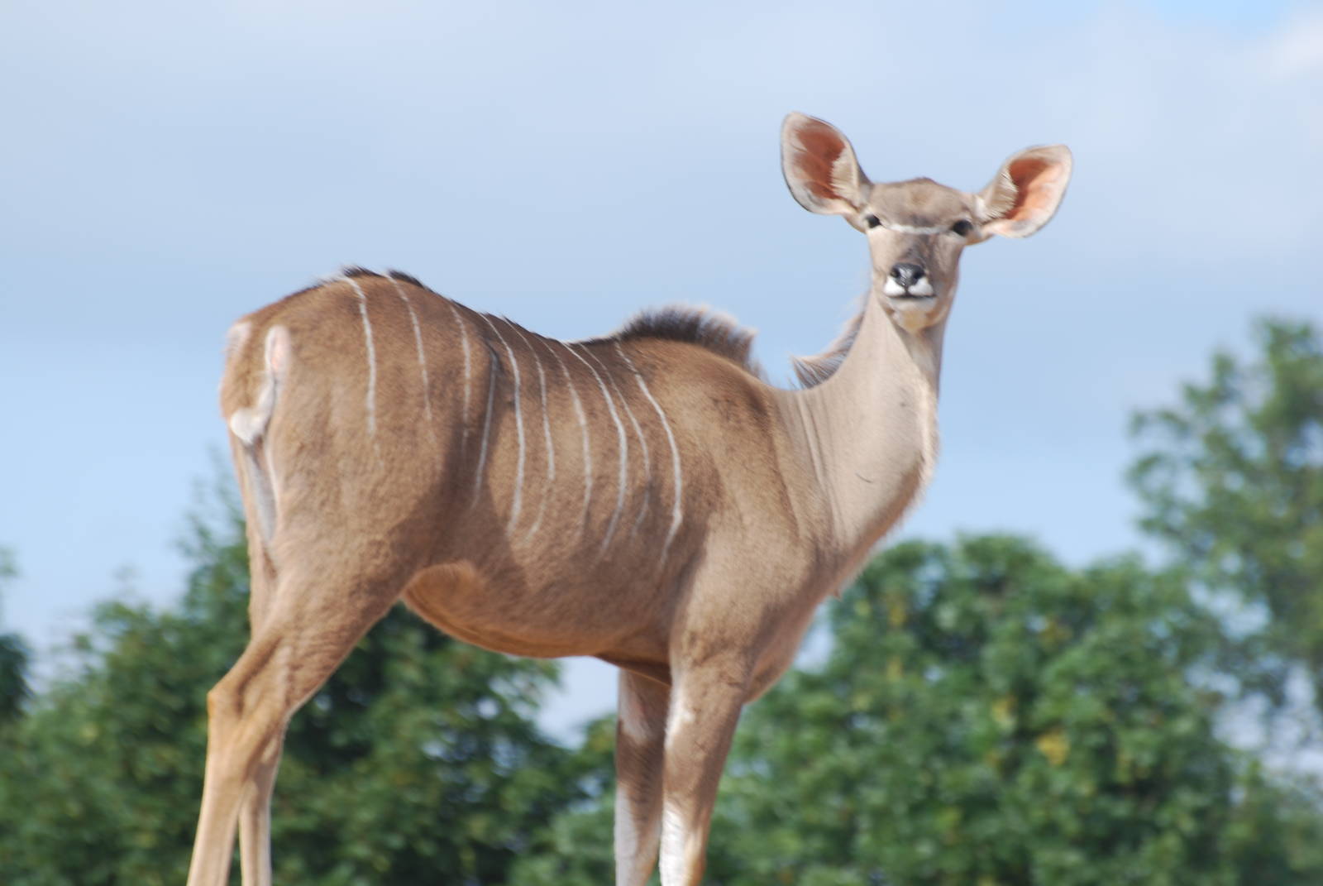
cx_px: 662
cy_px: 443
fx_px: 16557
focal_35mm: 450
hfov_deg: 4.6
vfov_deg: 3.1
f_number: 8
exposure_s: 1/160
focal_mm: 300
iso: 100
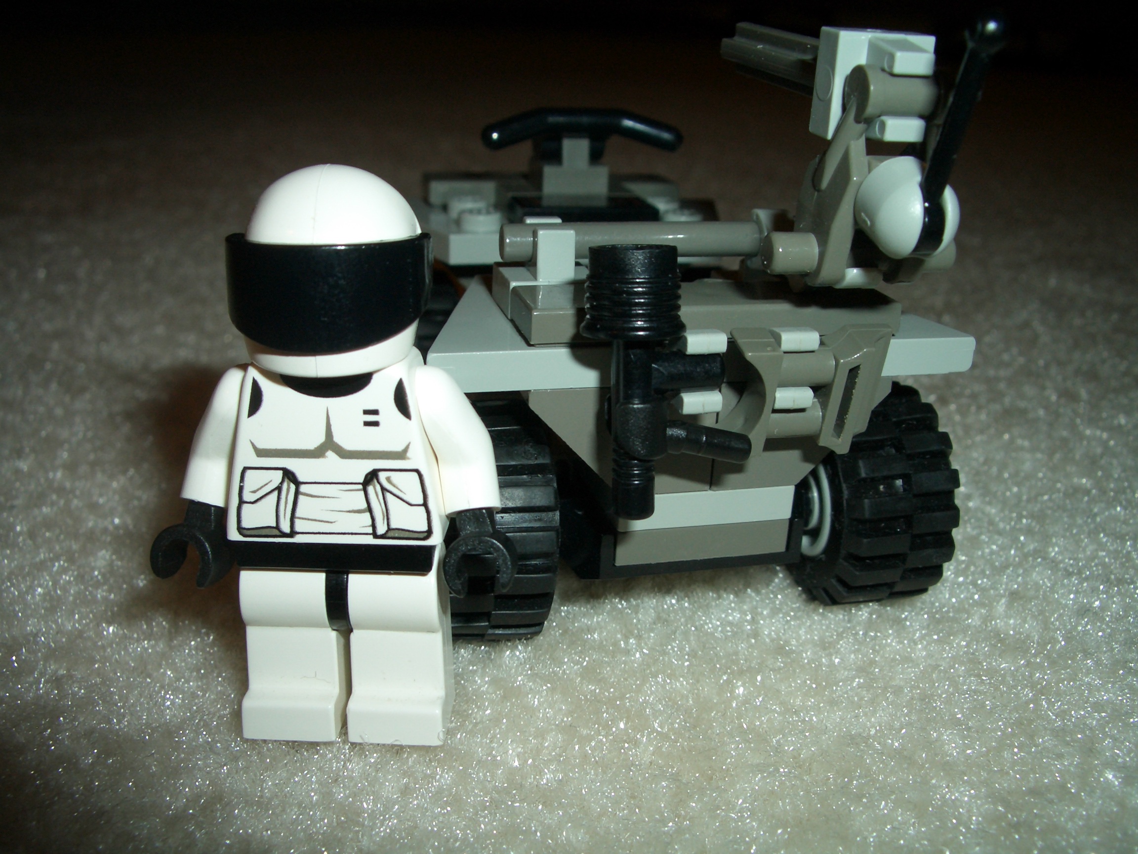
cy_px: 427
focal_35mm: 35
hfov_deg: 52.6
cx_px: 569
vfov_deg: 40.7
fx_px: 1151
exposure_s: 1/60
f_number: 4.3
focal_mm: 5.8
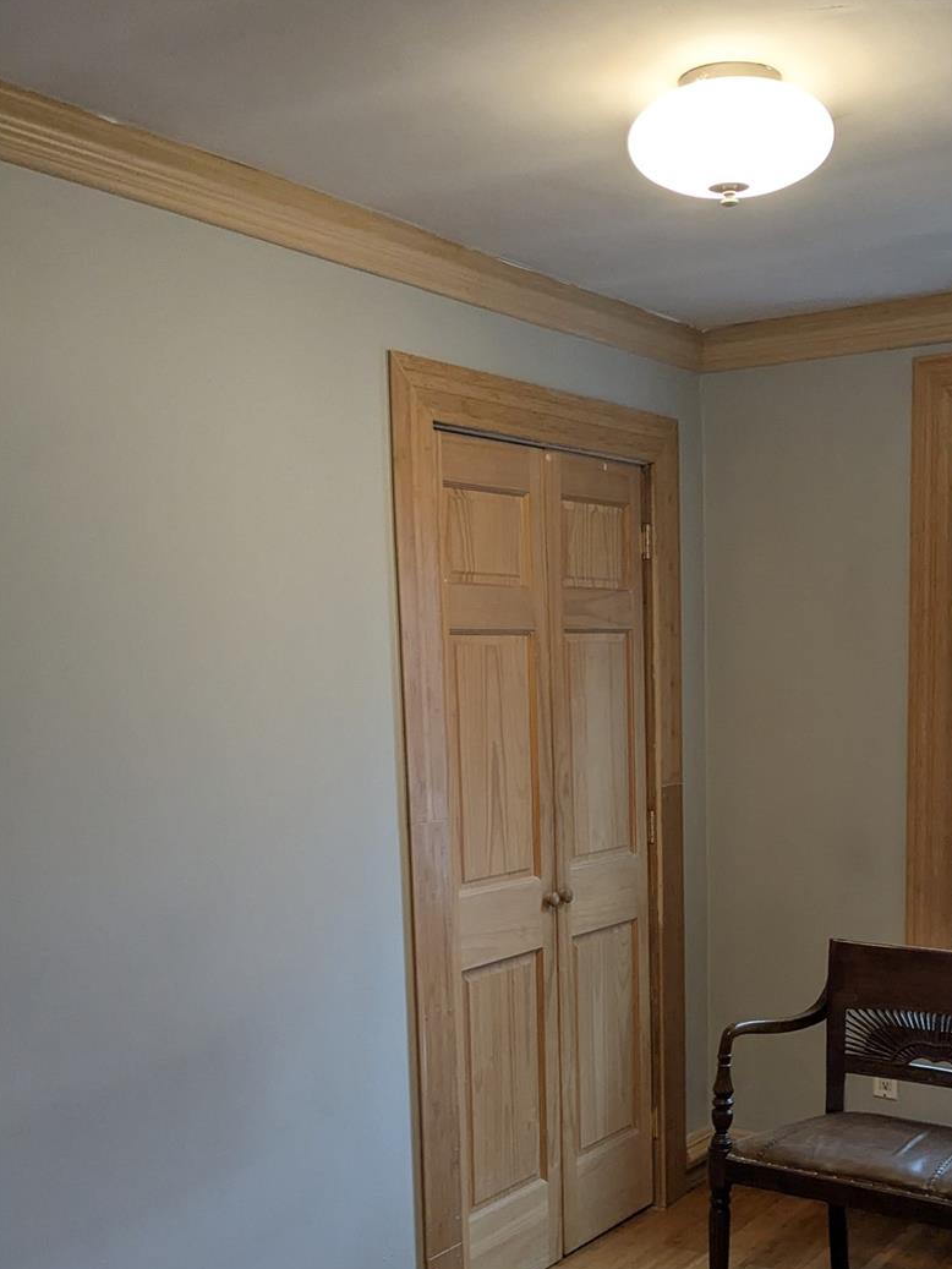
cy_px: 875
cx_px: 657
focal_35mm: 40
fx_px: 1466
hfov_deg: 35.5
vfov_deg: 45.9
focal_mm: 4.38
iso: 248
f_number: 1.73
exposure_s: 1/120
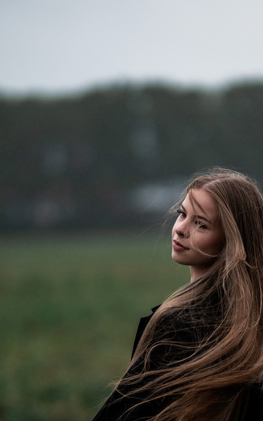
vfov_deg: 10.7
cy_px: 353
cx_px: 190
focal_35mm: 196
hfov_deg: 6.7
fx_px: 2248
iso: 160
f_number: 1.6
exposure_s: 1/4000
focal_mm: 105
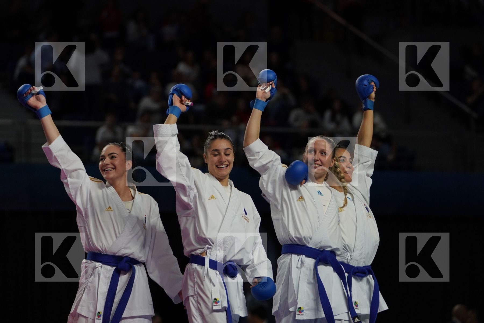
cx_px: 242
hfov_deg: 10.3
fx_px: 2675
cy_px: 162
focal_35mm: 199
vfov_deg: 6.9
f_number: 2.8
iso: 640
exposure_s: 1/1000
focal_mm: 133
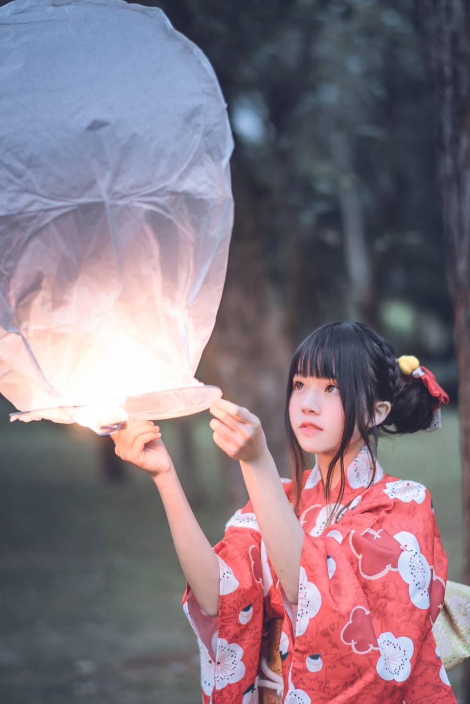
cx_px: 253
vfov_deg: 26.0
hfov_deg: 17.5
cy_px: 386
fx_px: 1527
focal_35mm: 78
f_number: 1.4
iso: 200
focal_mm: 58
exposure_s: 1/60
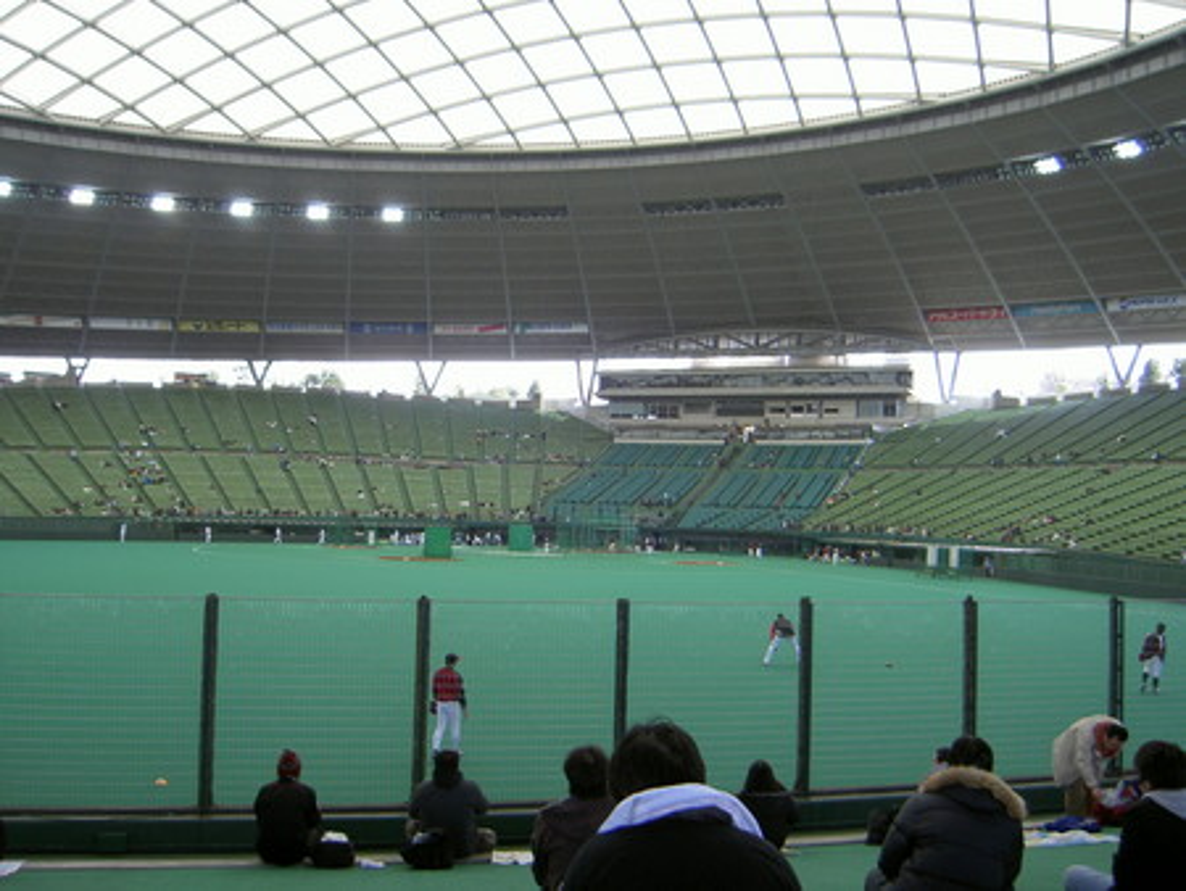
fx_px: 1166
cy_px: 446
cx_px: 593
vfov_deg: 41.8
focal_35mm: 34
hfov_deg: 53.9
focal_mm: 5.6
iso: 50
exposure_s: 1/60
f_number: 2.8
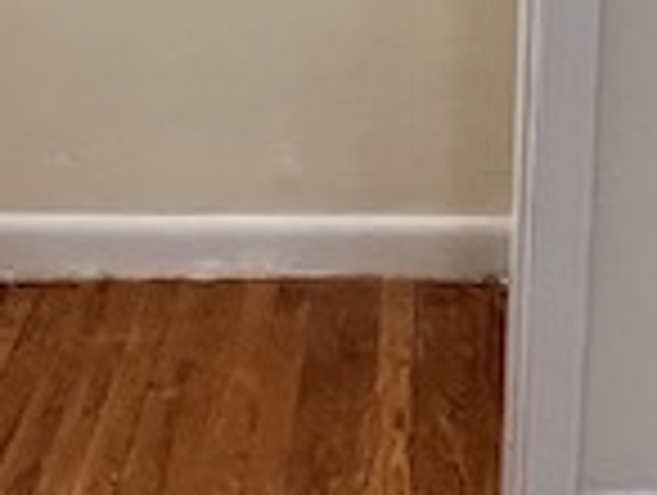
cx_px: 482
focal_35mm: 71
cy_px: -284
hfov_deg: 27.0
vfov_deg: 18.1
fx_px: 1350
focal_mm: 1.57
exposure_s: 1/120
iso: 250
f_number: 1.8
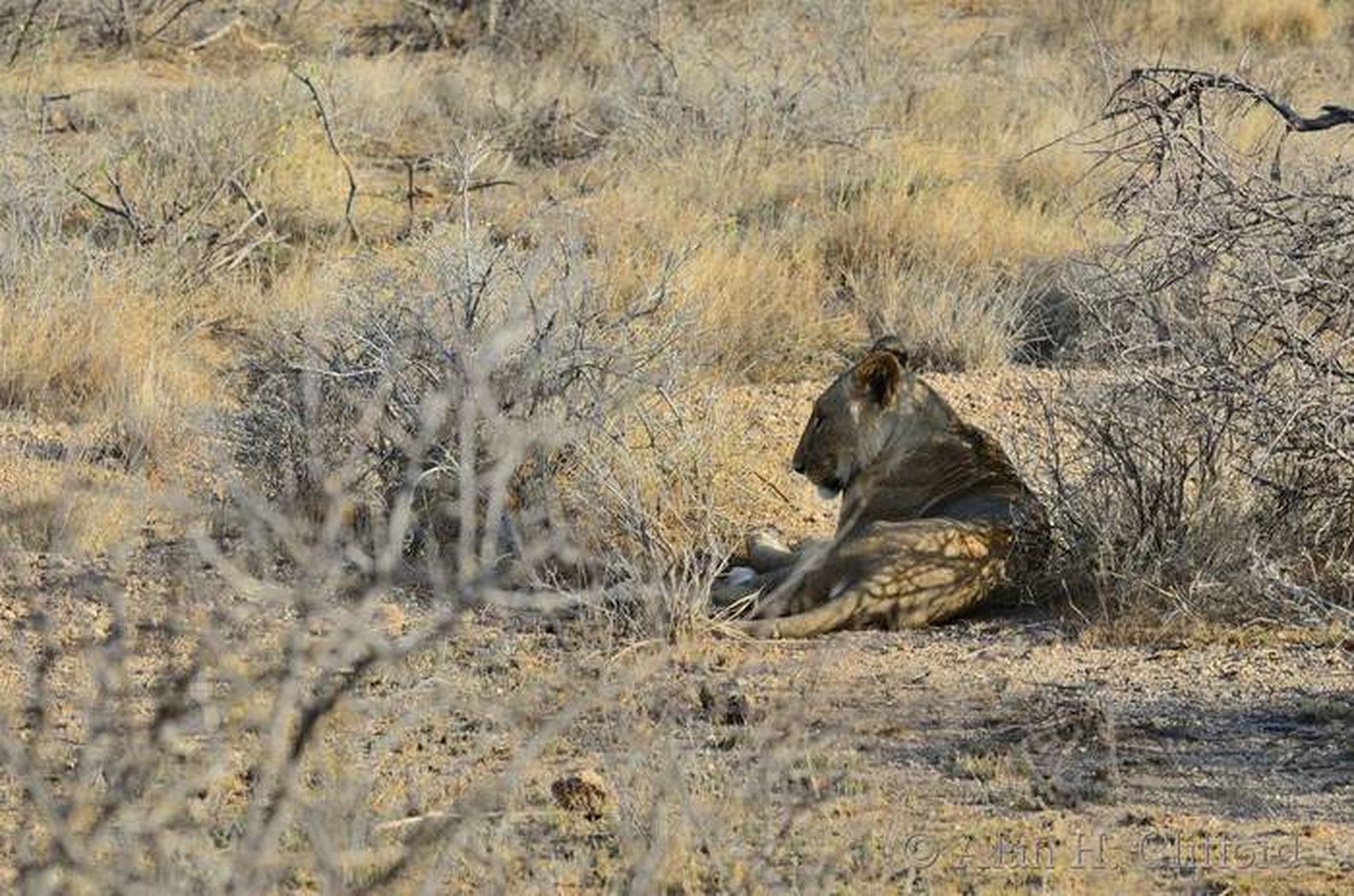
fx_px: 8160
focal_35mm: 218
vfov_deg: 6.3
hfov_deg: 9.5
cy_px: 448
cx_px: 677
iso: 200
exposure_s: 1/320
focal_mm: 145
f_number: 8
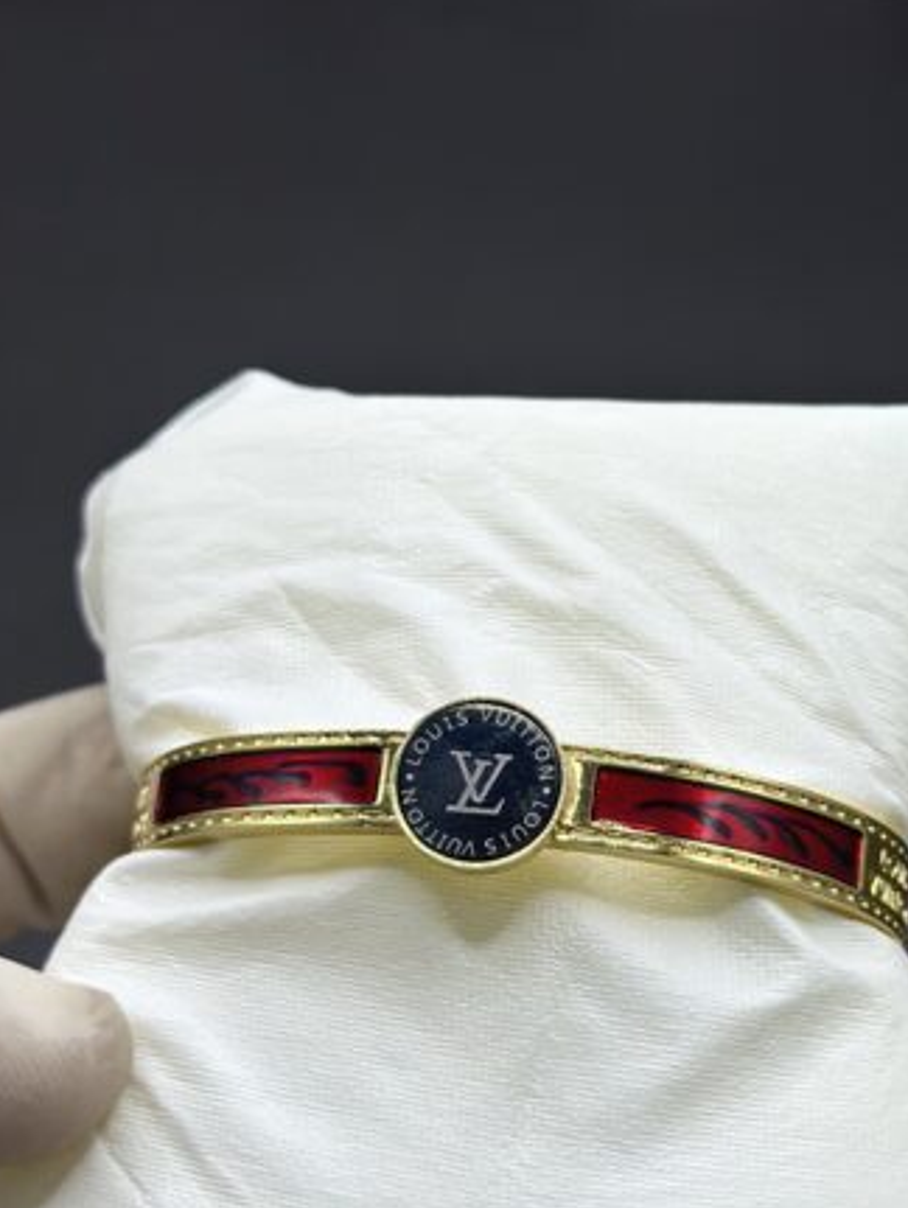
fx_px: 3108
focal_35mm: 89
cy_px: 746
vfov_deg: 21.9
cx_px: 589
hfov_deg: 16.6
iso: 80
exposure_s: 1/1041
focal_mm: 6.86
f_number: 1.78
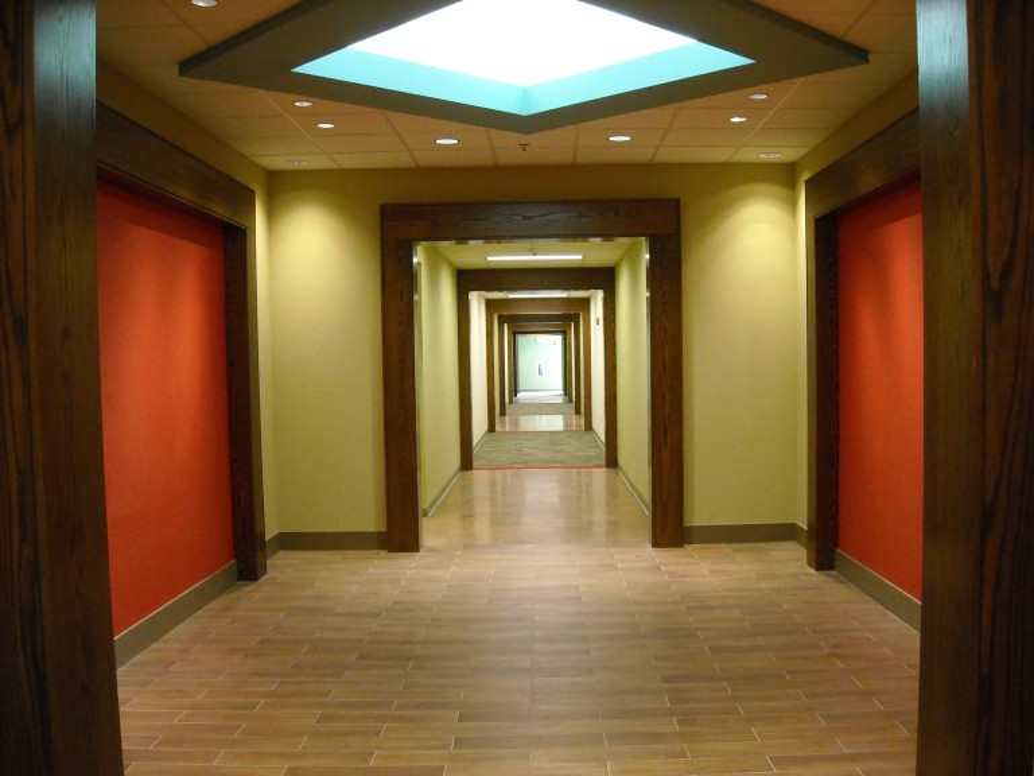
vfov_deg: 40.7
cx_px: 517
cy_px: 388
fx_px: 1045
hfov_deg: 52.6
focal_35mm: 35
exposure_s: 1/33
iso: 400
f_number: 2.8
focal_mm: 5.7
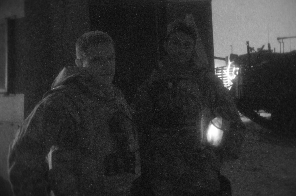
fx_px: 271
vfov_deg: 39.8
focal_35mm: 33
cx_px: 148
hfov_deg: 57.3
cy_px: 98
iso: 800
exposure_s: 1/30
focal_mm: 22
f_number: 4
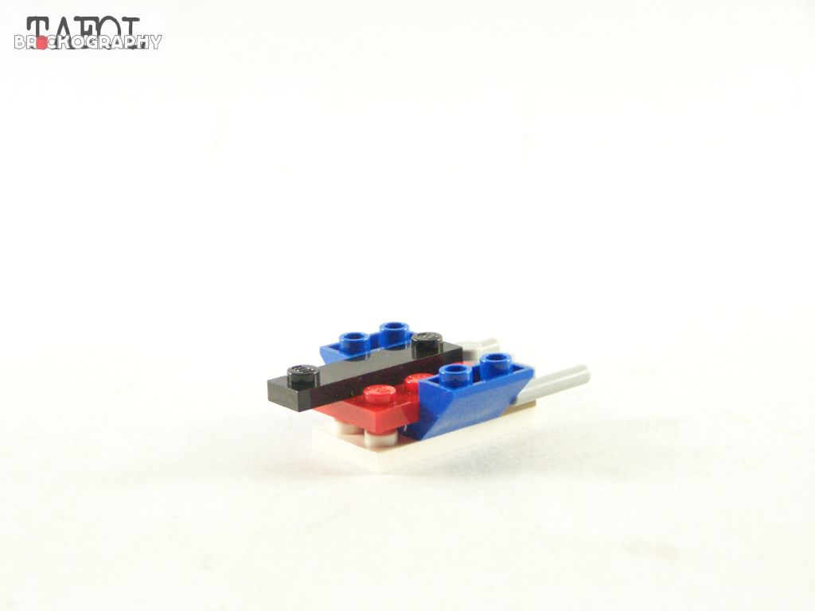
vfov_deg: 18.0
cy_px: 306
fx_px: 1931
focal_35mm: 82
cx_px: 408
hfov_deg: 23.8
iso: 400
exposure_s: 1/60
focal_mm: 13.7
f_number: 3.2
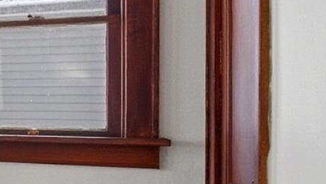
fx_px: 640
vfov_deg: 16.3
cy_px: 96
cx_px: -427
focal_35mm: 74
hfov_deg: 15.9
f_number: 4
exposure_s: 1/2000
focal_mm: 10
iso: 100
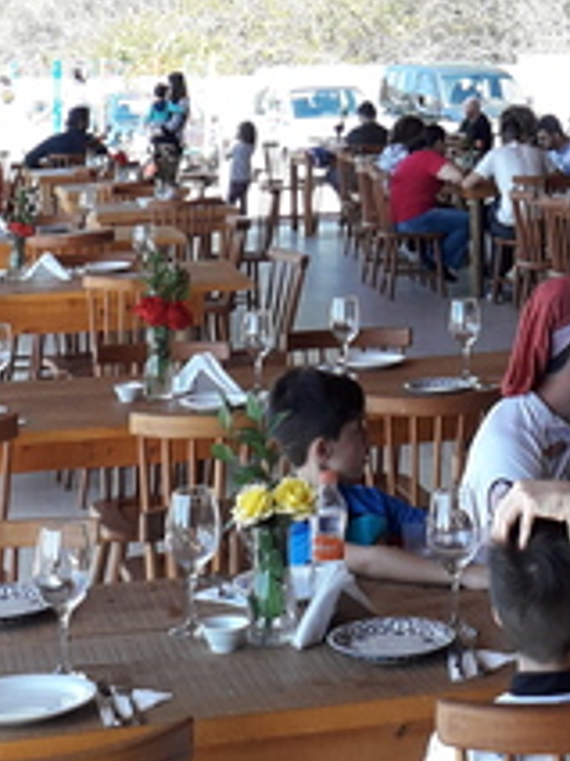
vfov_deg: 21.0
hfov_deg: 17.3
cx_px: 525
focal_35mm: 84
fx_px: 1844
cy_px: -255
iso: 40
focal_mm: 3.6
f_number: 1.9
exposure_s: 1/183
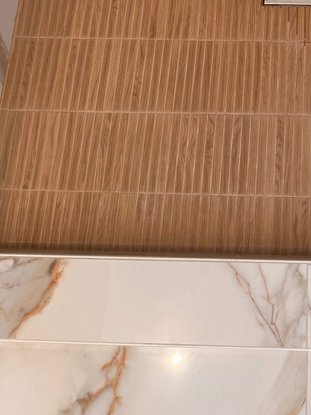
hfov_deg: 23.9
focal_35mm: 59
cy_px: -75
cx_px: 301
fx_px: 707
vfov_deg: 28.7
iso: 125
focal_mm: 6.76
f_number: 1.78
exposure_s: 1/60
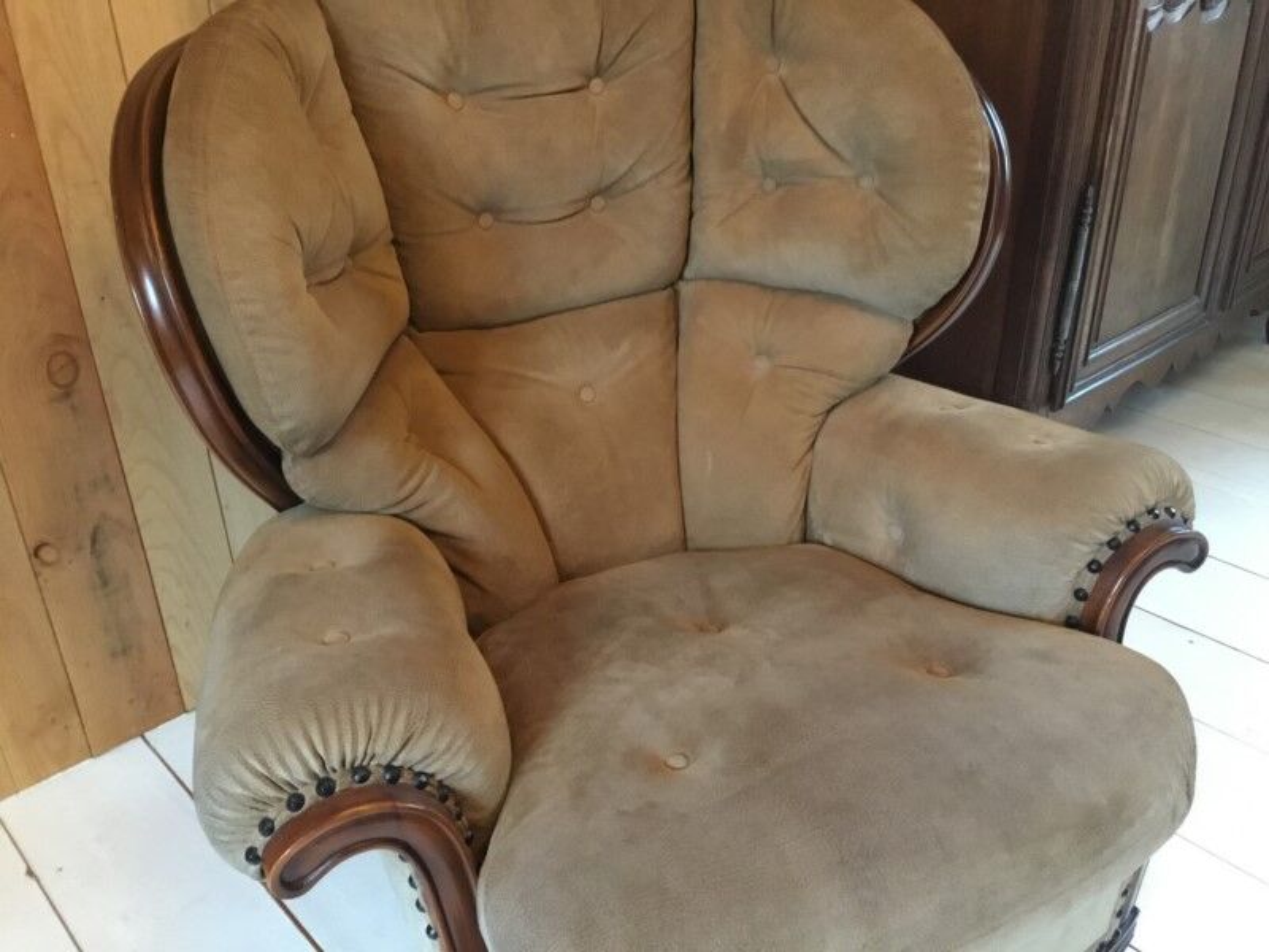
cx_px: 634
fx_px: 1136
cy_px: 476
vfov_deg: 45.4
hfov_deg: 58.4
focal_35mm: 31
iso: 500
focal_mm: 3.3
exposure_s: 1/17
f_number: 2.4
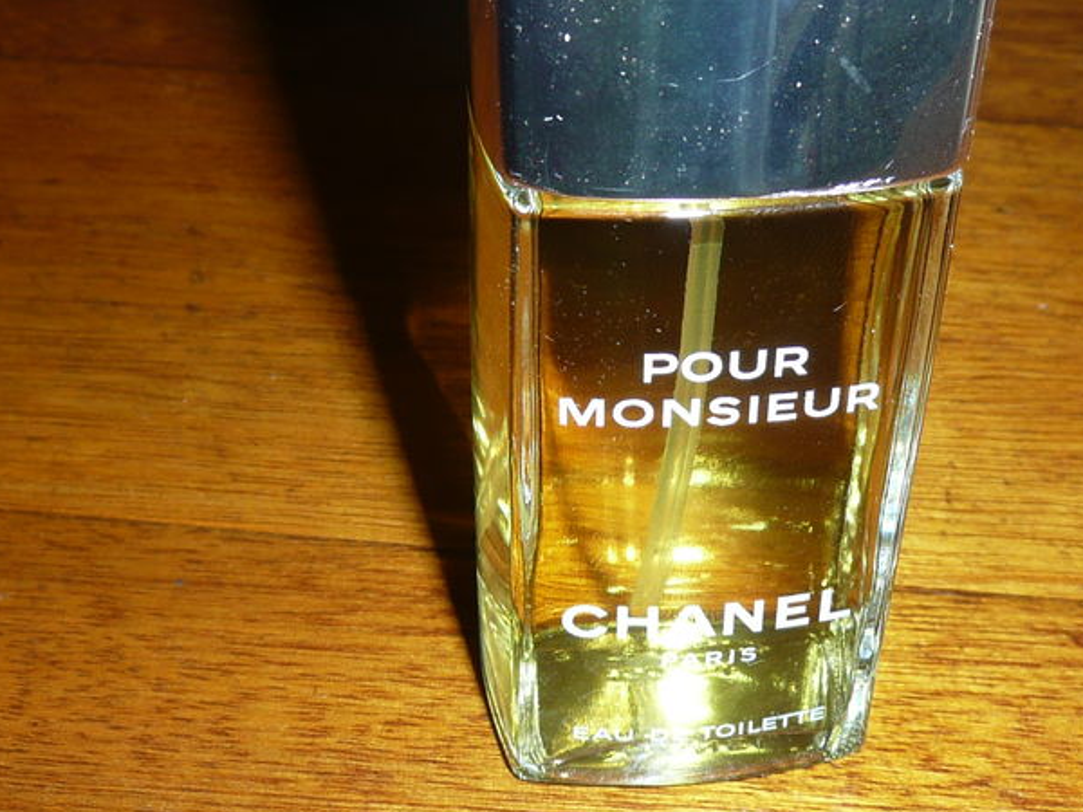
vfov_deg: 24.4
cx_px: 565
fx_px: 1877
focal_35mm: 60
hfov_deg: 32.2
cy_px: 314
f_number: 3.4
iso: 100
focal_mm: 4.9
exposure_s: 1/30
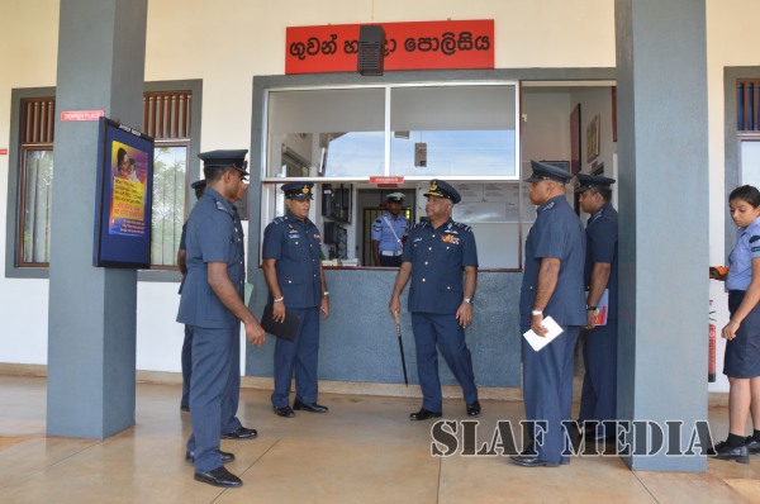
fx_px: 569
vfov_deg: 47.8
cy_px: 252
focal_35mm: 27
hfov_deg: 67.5
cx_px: 380
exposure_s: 1/125
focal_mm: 18
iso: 400
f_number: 6.3
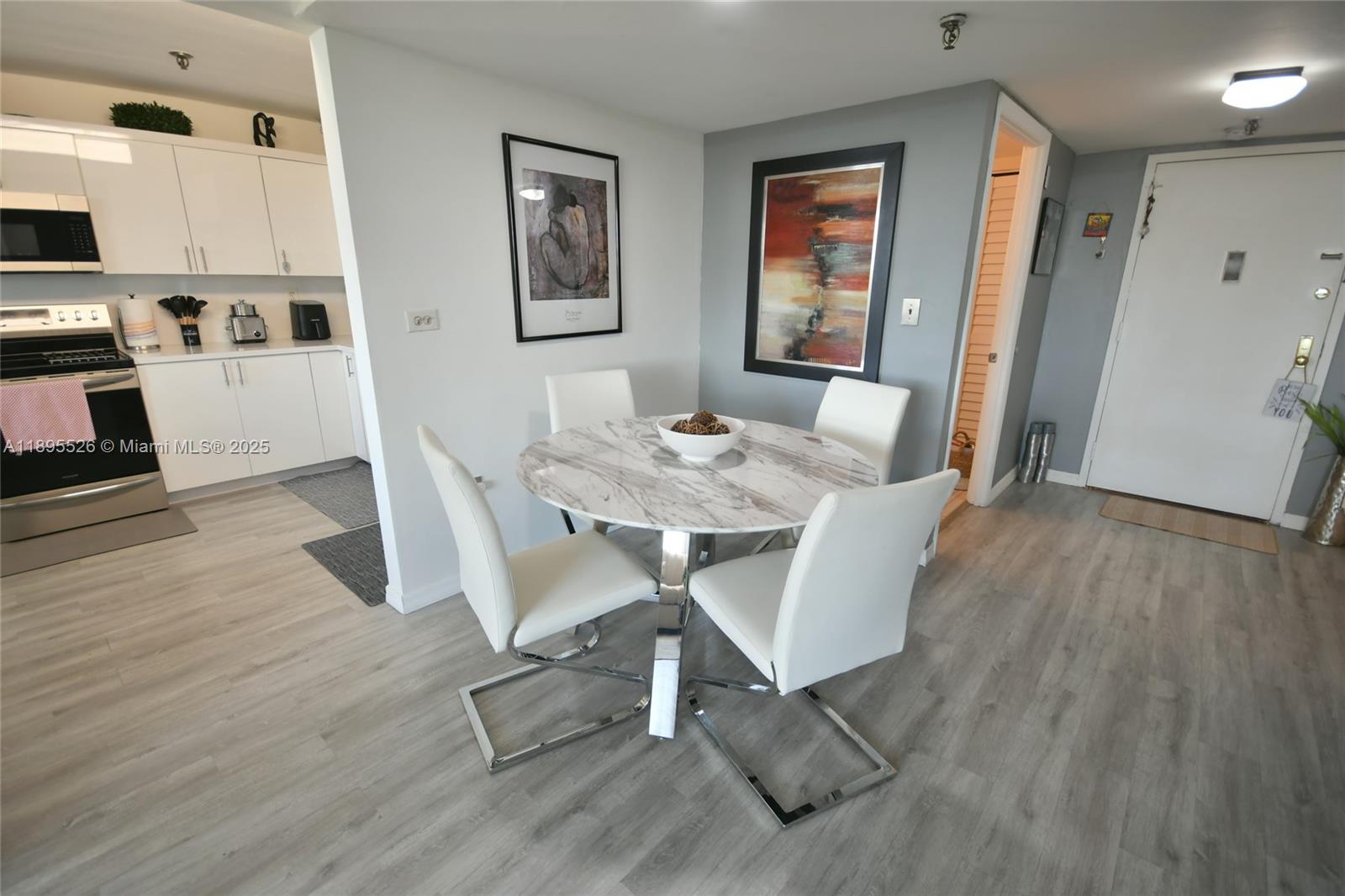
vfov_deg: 77.3
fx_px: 560
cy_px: 448
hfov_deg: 100.4
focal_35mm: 15
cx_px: 672
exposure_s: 1/60
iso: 400
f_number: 4
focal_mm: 10
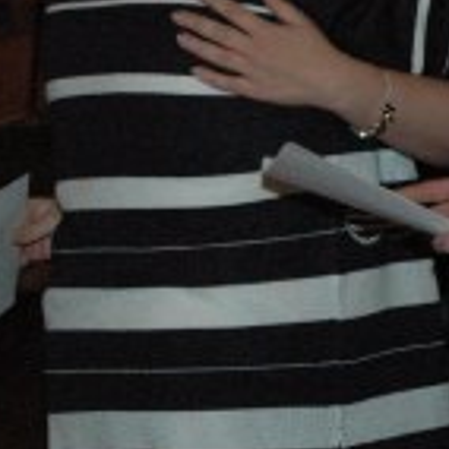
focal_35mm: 189
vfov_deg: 9.2
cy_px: 98
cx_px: 345
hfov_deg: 9.2
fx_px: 2771
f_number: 7.1
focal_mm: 35
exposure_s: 1/60
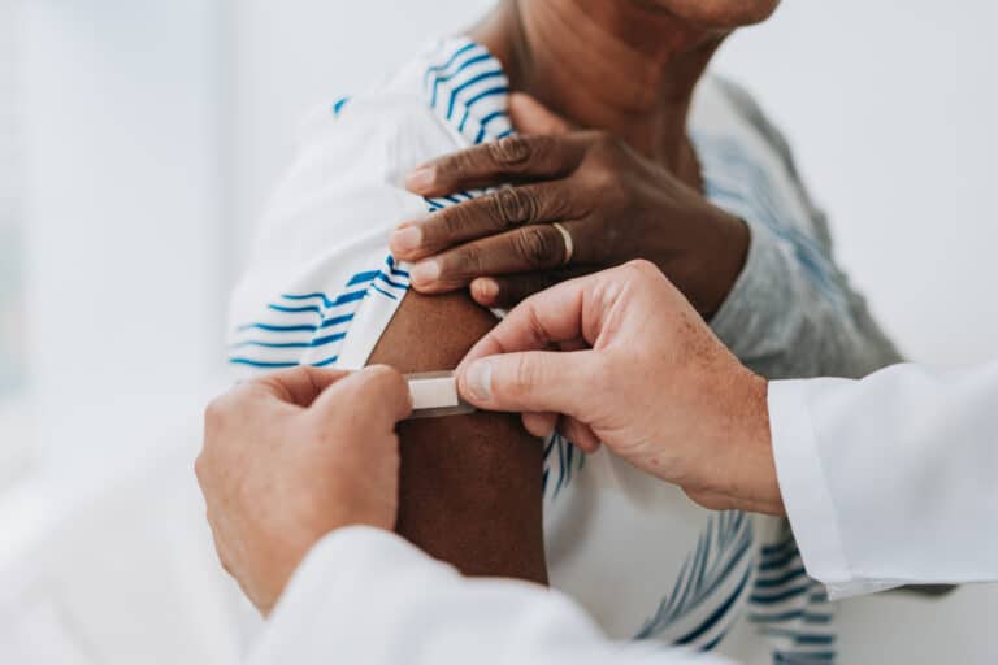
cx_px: 499
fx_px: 1525
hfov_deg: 36.2
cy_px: 332
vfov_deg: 24.6
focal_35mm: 55
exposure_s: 1/160
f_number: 2
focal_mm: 55
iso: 400
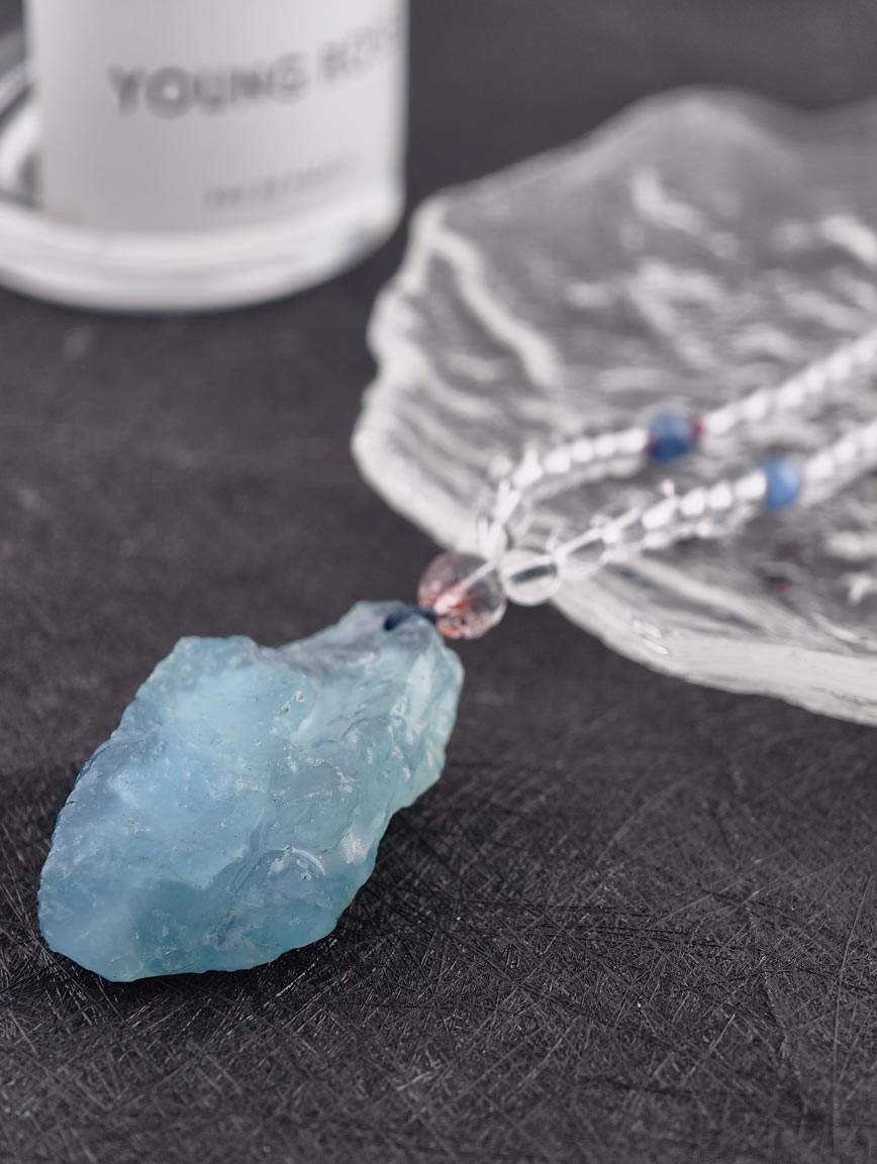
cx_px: 438
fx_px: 2864
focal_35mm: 85
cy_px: 582
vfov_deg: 23.0
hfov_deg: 17.4
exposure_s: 1/160
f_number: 2.67
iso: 125
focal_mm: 22.48
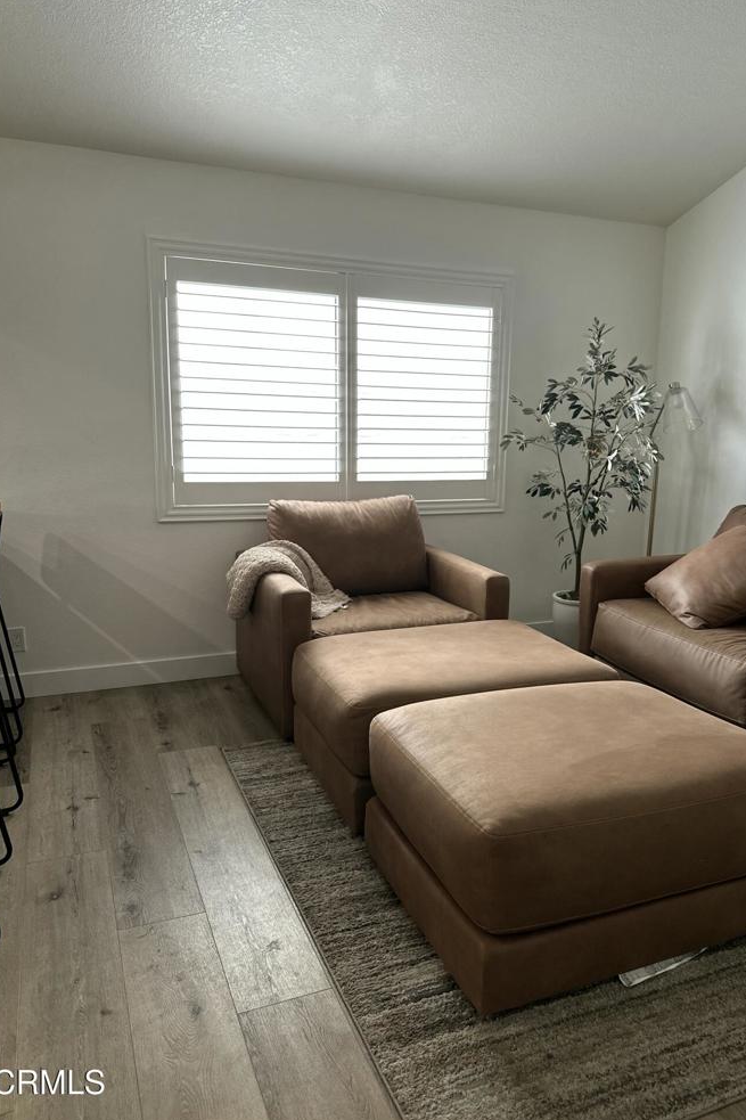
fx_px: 808
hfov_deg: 49.4
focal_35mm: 26
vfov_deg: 69.4
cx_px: 426
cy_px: 553
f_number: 1.78
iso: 250
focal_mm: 6.86
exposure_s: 1/120
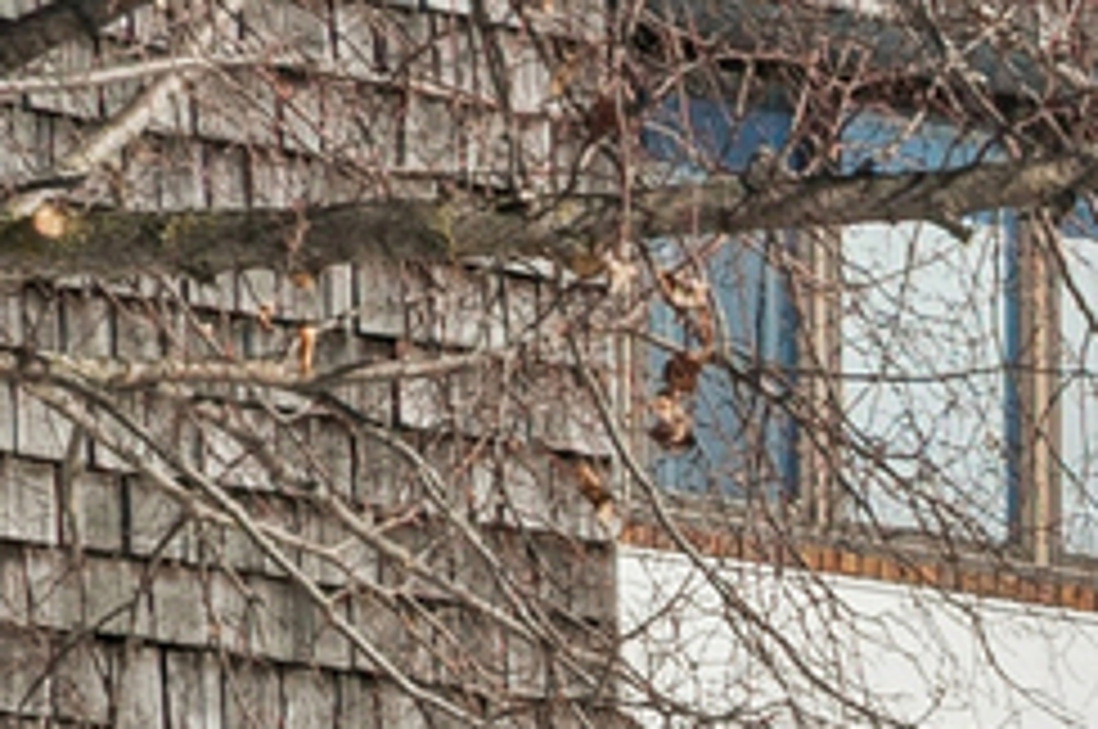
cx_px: 3449
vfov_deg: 6.8
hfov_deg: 8.6
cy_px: 1485
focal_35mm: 193
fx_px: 5879
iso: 400
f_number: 8
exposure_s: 1/1600
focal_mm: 29
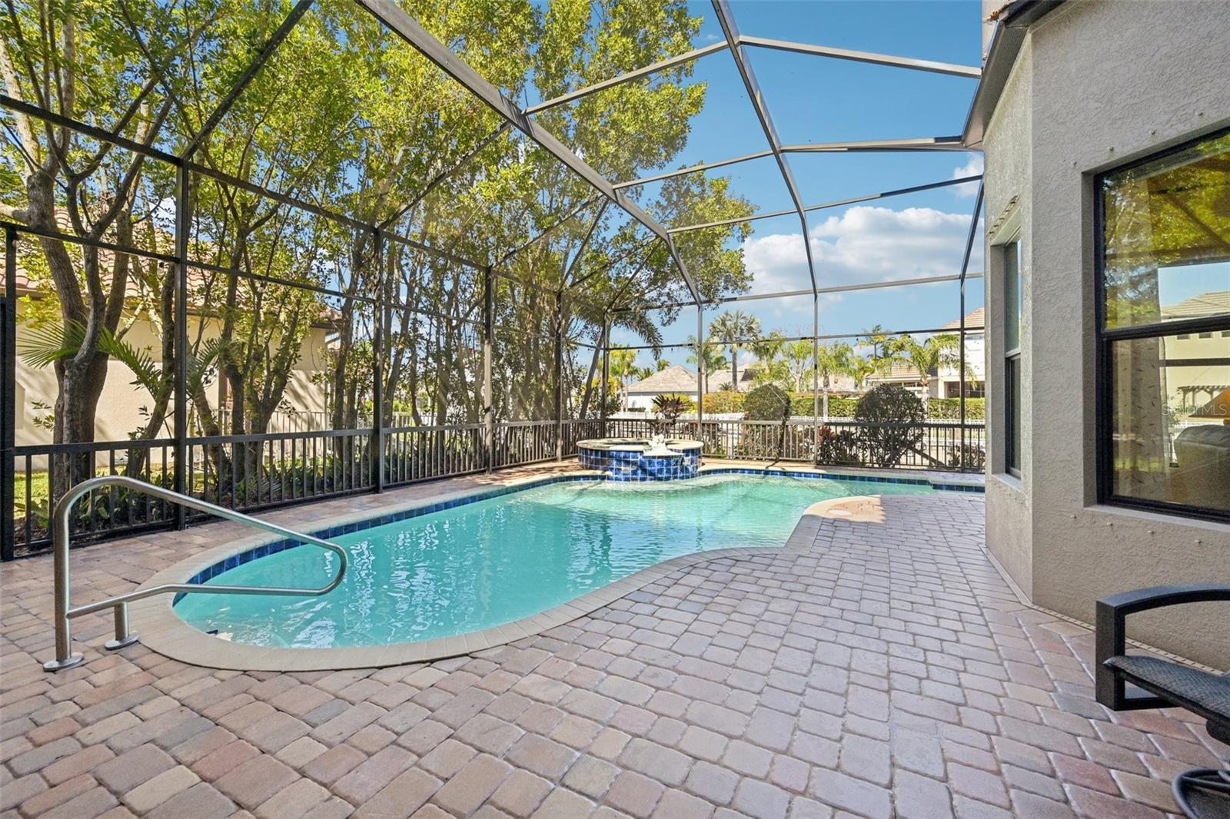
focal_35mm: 14
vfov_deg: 81.2
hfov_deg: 104.3
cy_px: 410
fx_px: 478
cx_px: 615
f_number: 8
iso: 400
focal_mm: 14
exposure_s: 1/400
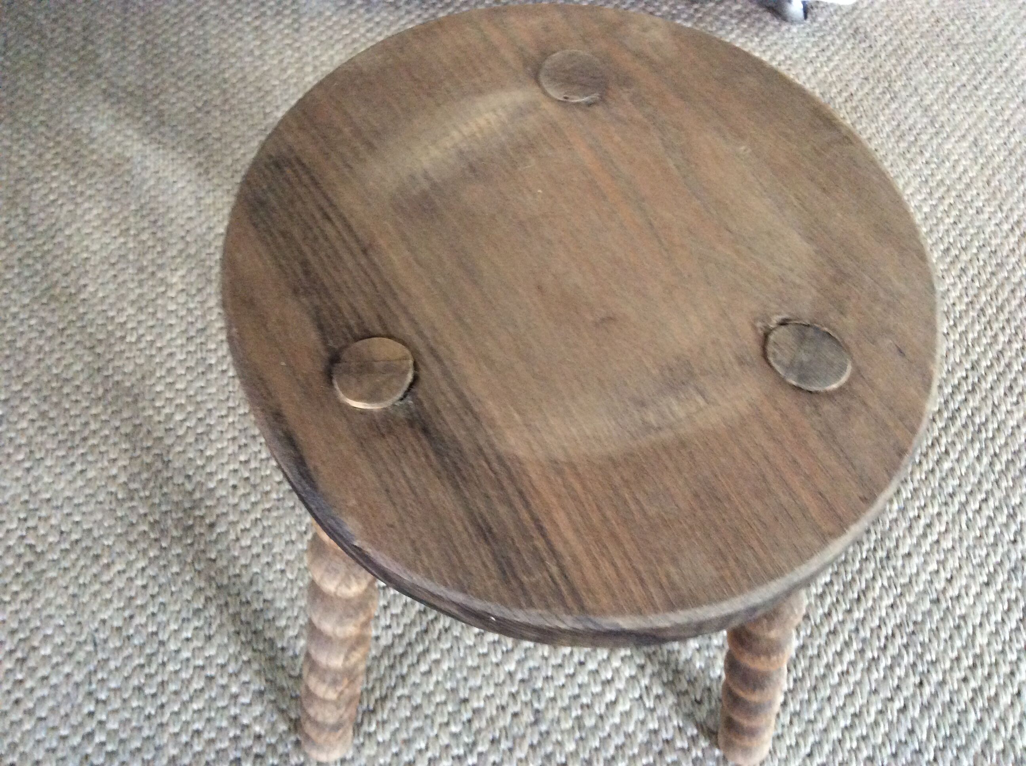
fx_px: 947
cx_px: 513
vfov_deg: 44.1
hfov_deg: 56.9
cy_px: 383
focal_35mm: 32
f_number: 2.4
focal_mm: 3.3
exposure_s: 1/25
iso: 250
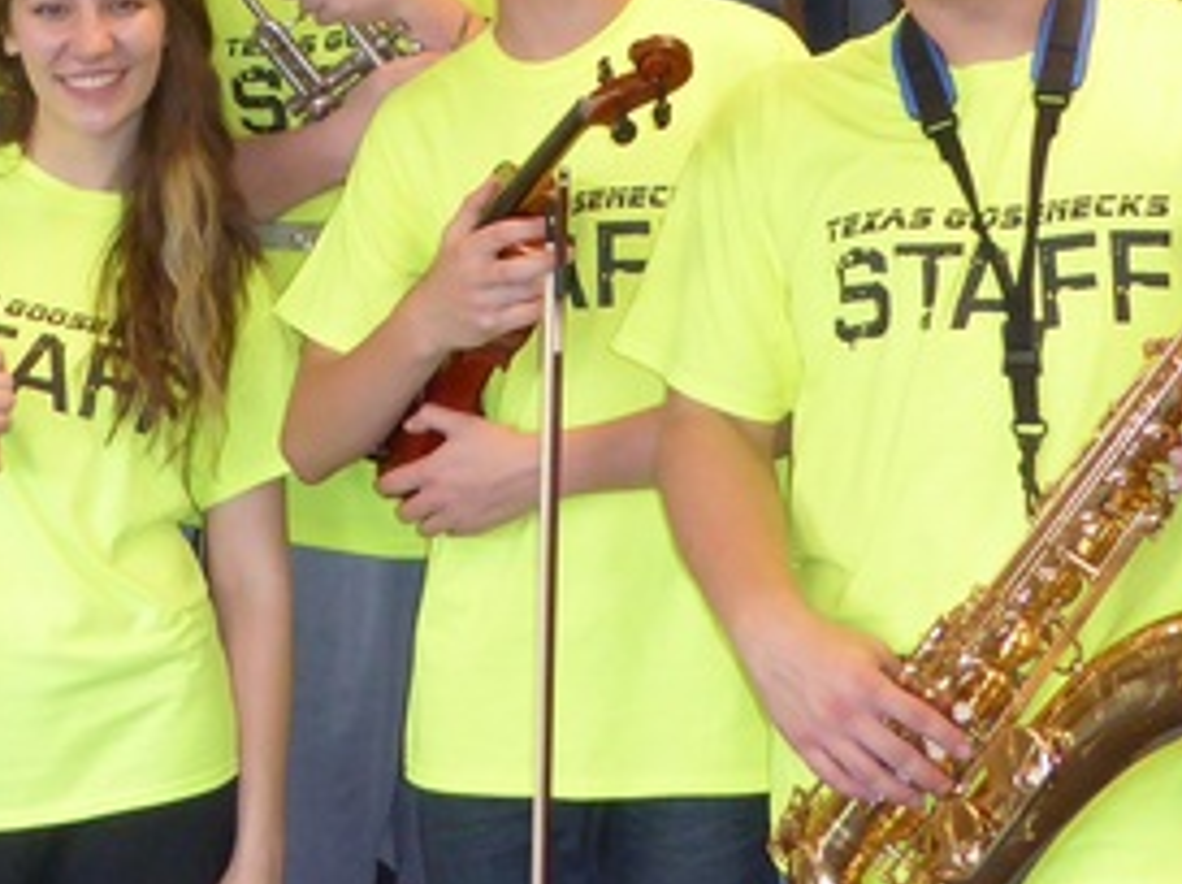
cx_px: 286
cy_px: -61
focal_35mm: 103
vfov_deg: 14.1
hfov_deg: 19.0
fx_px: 3512
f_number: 3.7
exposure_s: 1/60
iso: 500
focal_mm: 6.7
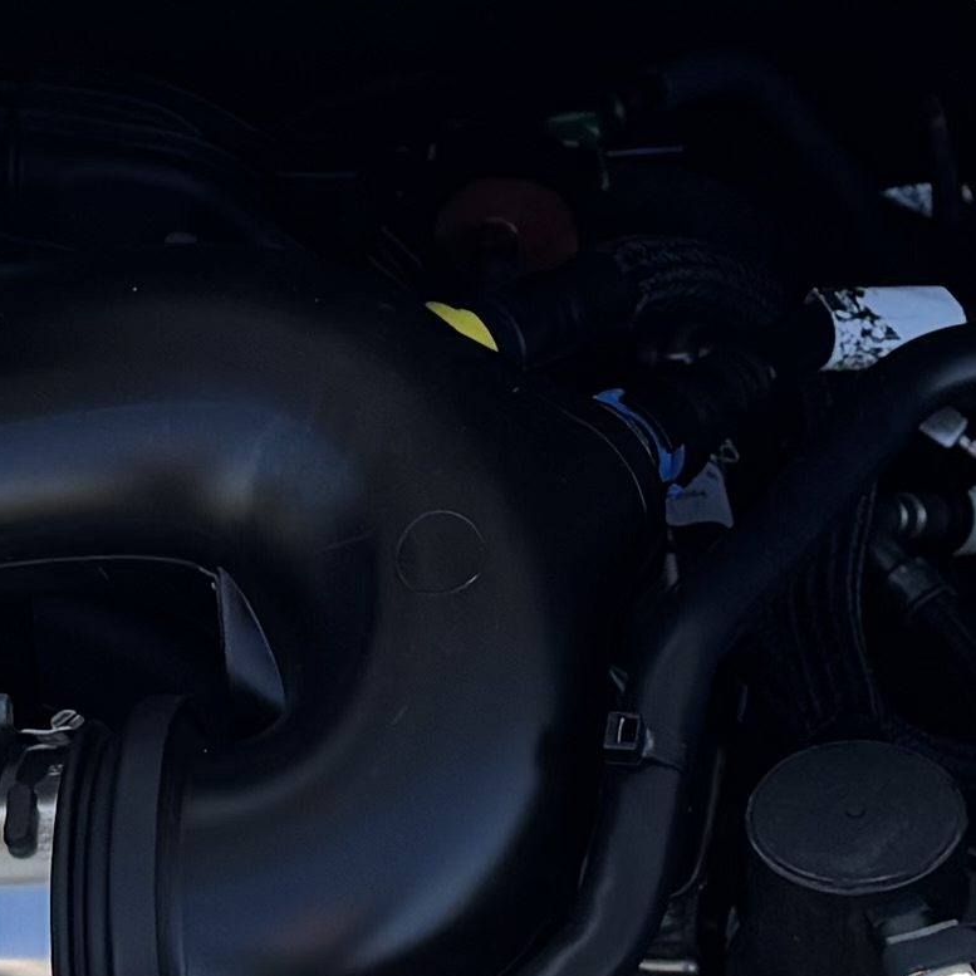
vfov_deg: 11.2
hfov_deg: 11.2
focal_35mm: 156
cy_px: 490
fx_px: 4976
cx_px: 607
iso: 80
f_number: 1.78
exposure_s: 1/723
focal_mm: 6.76
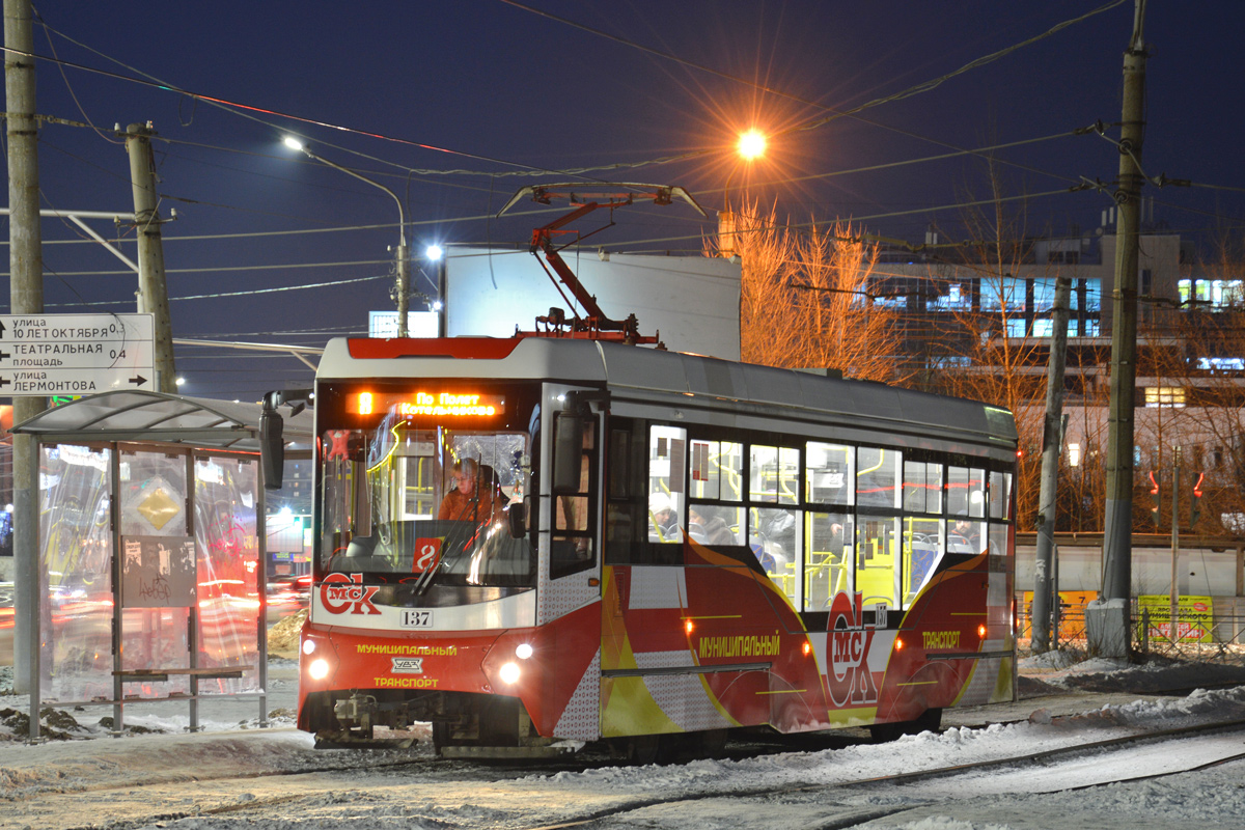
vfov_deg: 12.2
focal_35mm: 112
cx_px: 622
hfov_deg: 18.2
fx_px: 3890
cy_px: 415
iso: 200
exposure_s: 1
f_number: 6.3
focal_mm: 75
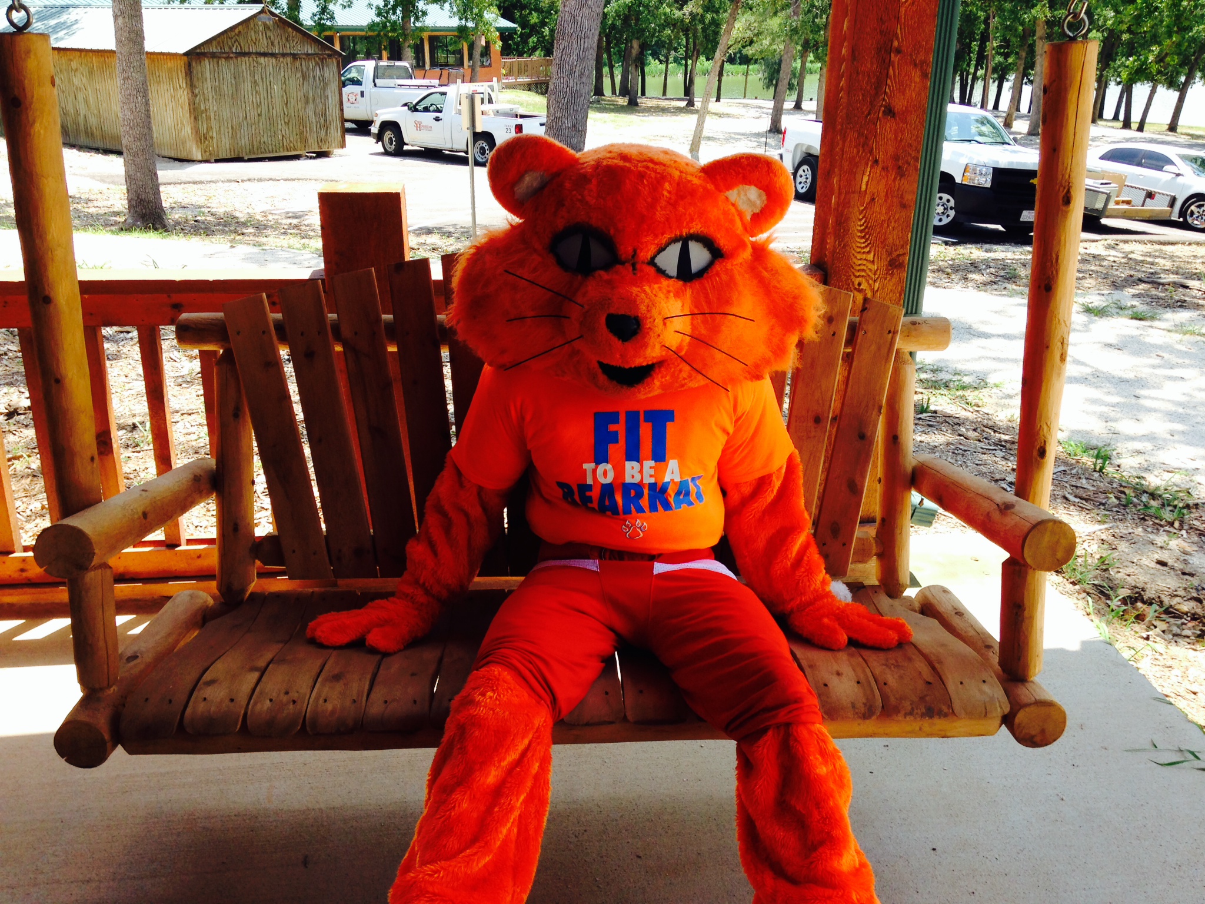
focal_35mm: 33
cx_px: 602
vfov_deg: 42.9
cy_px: 452
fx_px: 1149
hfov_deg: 55.4
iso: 50
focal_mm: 4.12
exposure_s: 1/335
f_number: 2.4
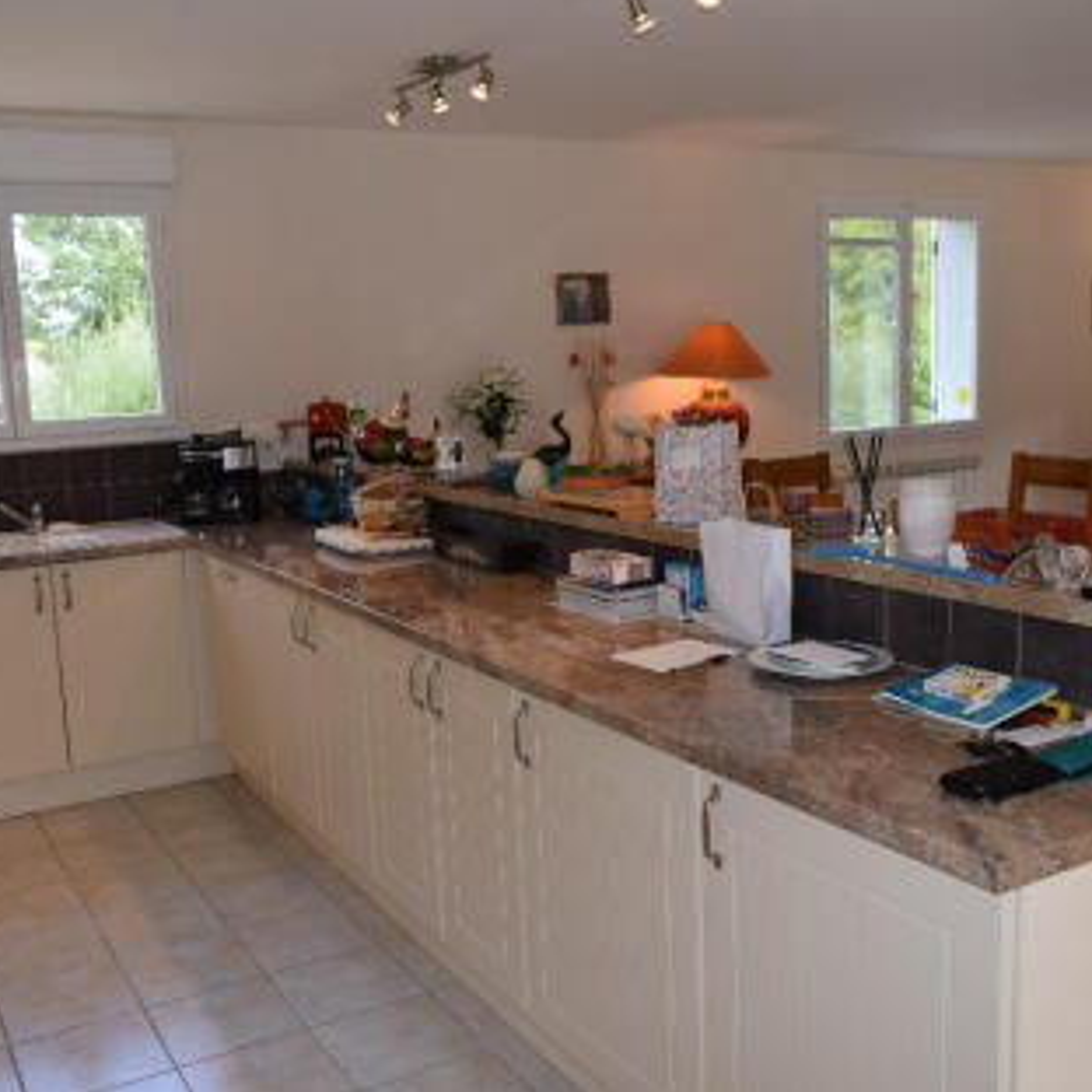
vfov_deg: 47.2
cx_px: 528
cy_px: 544
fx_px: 1249
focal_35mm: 35
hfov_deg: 47.2
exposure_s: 1/125
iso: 450
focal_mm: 18
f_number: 5.6
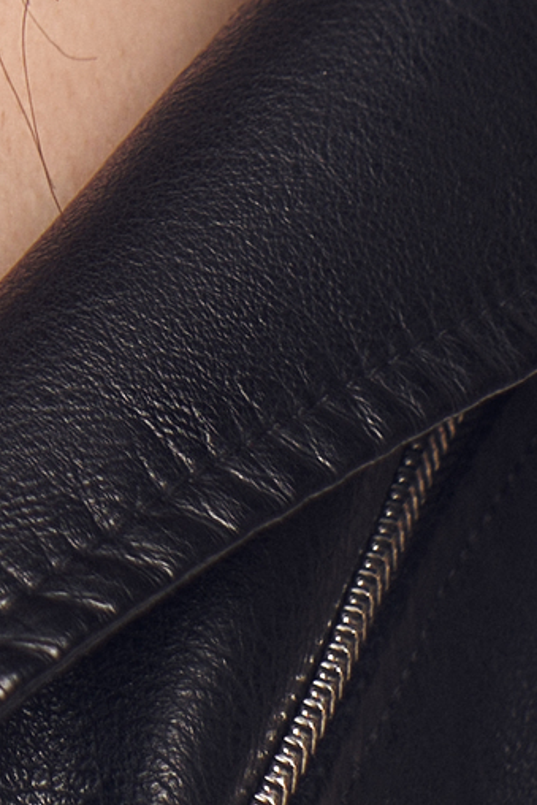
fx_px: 8161
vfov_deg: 5.4
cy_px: -1211
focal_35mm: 365
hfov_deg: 3.6
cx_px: -1290
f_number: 4
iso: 100
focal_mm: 35
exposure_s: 1/160
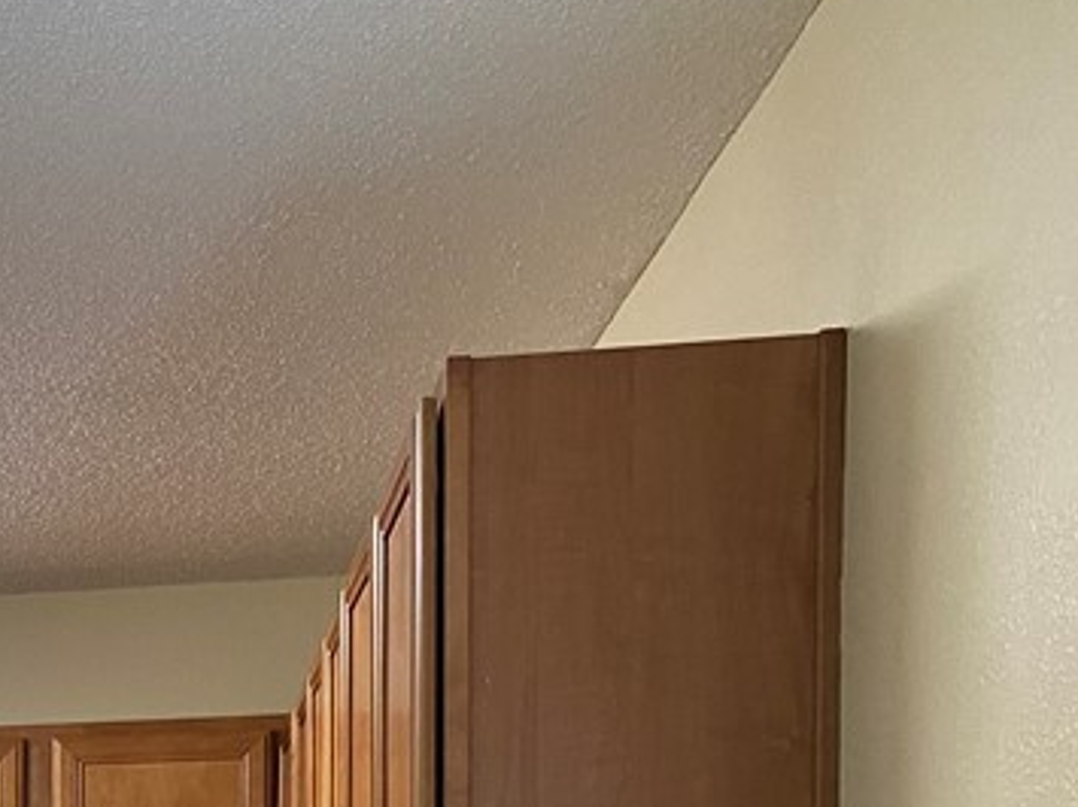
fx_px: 2335
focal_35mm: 75
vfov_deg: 18.0
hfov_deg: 22.6
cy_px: 1119
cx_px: -404
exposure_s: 1/60
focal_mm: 4.25
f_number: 1.8
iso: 100
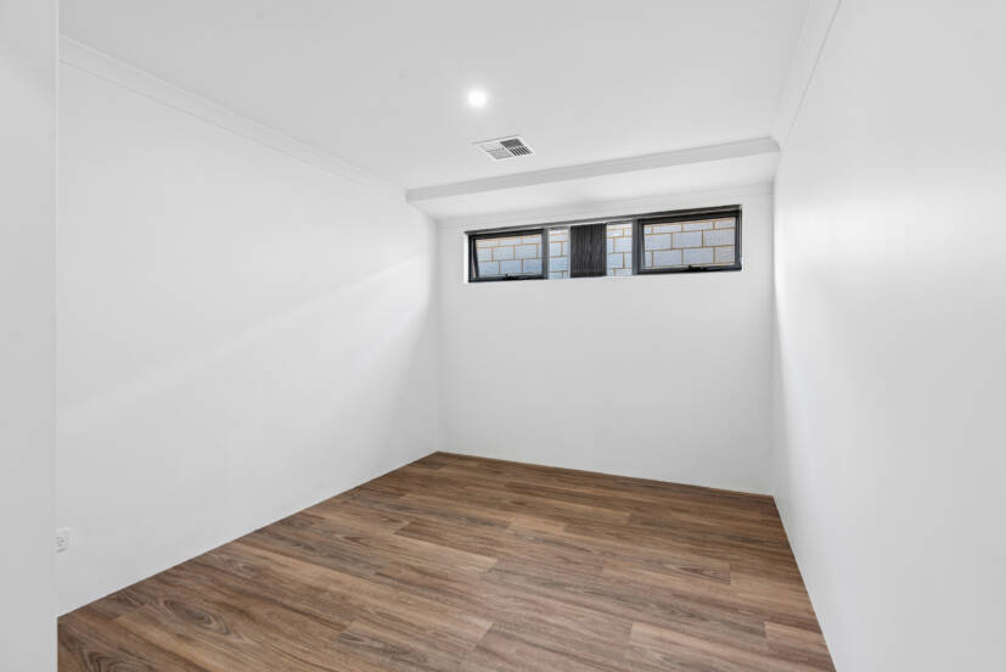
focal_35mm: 16
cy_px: 336
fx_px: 447
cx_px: 503
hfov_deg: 96.7
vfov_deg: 73.8
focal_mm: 16
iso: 200
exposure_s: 1/6
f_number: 8
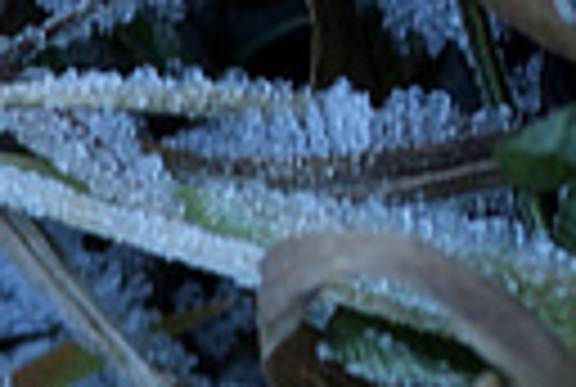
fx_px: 13119
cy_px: -745
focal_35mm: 818
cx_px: 1719
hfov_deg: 2.5
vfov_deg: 1.7
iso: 100
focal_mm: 105
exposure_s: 1/25
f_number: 8
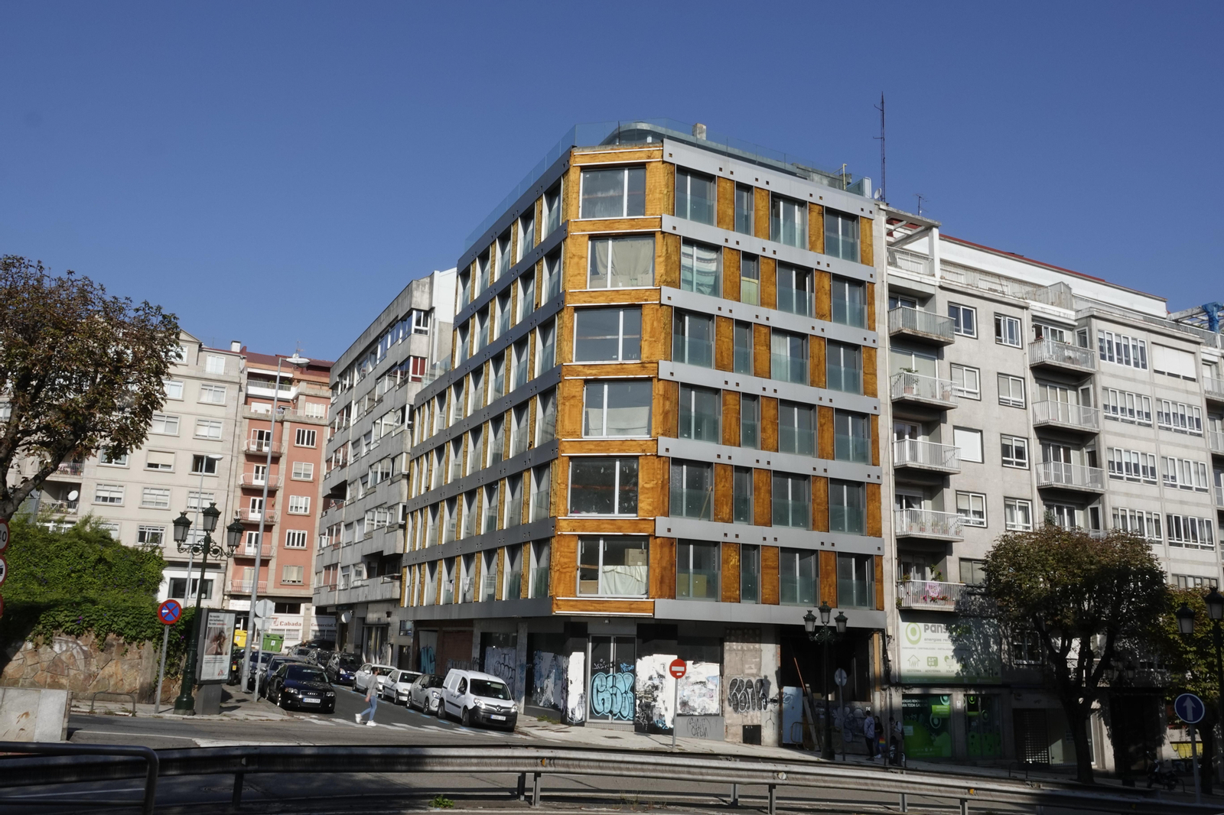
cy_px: 408
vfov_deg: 44.9
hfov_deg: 63.7
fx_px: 986
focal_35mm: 29
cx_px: 612
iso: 100
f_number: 16
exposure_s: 1/80
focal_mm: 10.59
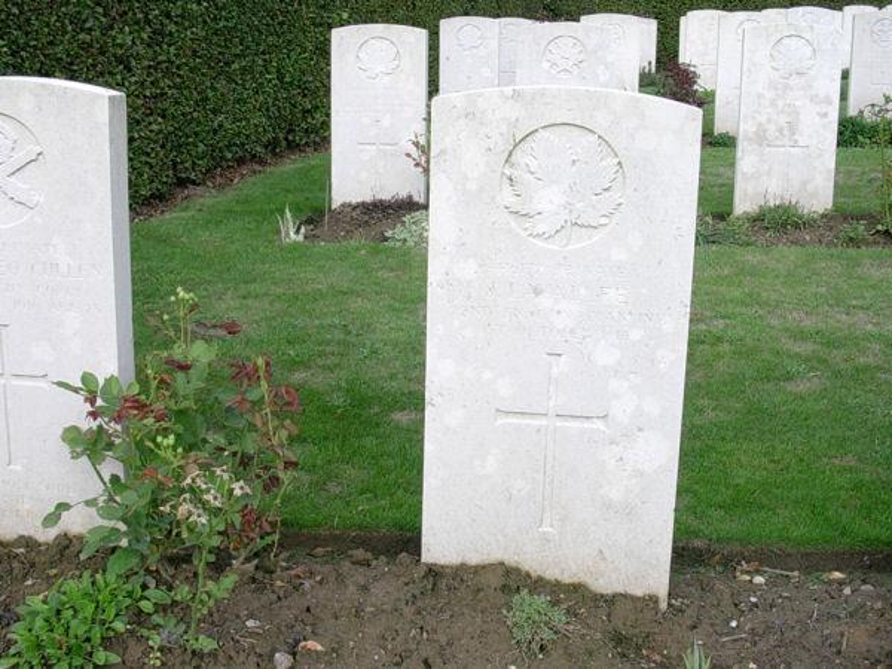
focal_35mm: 45
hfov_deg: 42.1
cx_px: 446
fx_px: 1160
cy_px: 334
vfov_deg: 32.2
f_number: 5.8
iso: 70
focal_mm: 6.7
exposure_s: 1/148
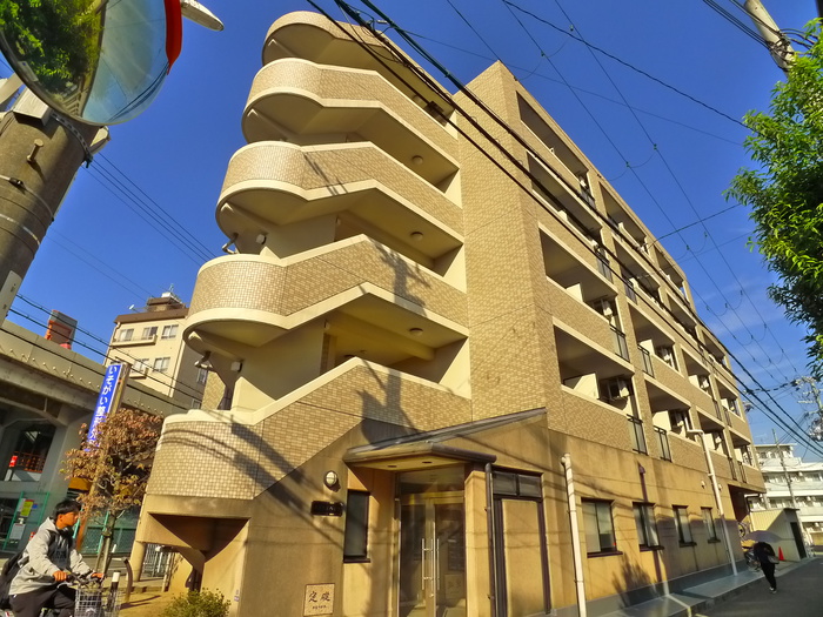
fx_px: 571
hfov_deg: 71.6
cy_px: 308
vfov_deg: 56.8
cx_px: 412
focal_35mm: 24
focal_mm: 5.1
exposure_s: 1/800
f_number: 4
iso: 400
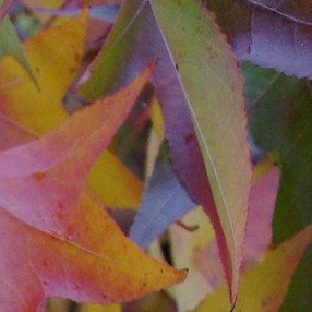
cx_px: -326
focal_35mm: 214
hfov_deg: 7.8
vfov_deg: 7.3
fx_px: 2182
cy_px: 931
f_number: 4.5
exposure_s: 1/125
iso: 800
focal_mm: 20
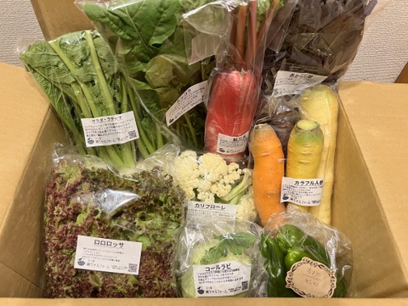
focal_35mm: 26
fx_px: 306
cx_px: 204
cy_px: 153
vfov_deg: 53.1
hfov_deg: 67.3
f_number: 1.5
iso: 320
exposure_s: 1/50
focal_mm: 5.7
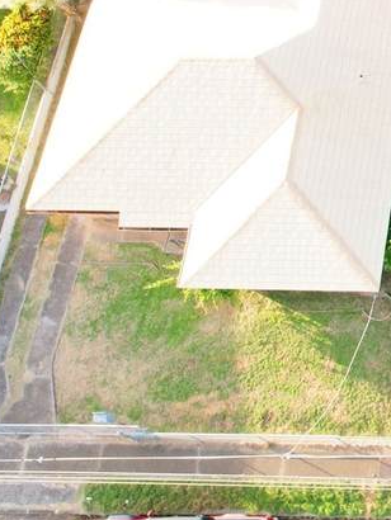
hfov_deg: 18.2
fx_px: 993
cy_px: 70
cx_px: 675
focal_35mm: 66
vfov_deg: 28.4
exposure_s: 1/320
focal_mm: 8.38
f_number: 2.8
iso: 200
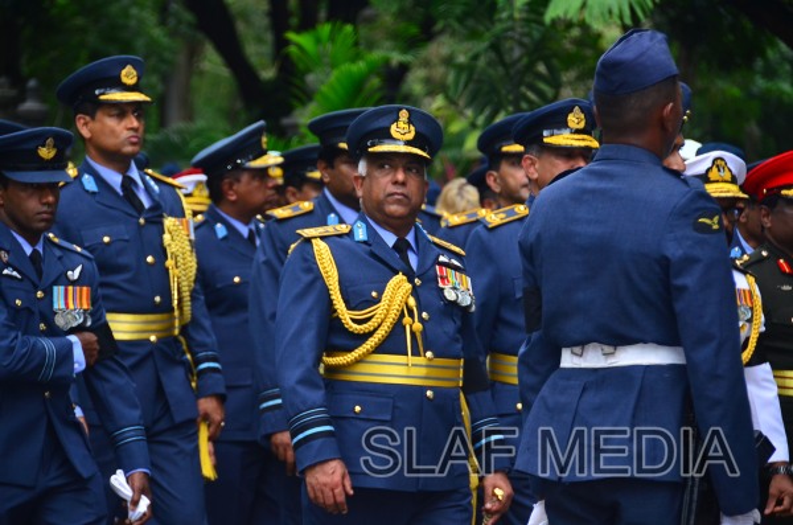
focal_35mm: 225
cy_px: 262
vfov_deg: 6.1
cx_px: 396
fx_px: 4944
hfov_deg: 9.2
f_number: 5.6
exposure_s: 1/125
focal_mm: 150
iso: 250
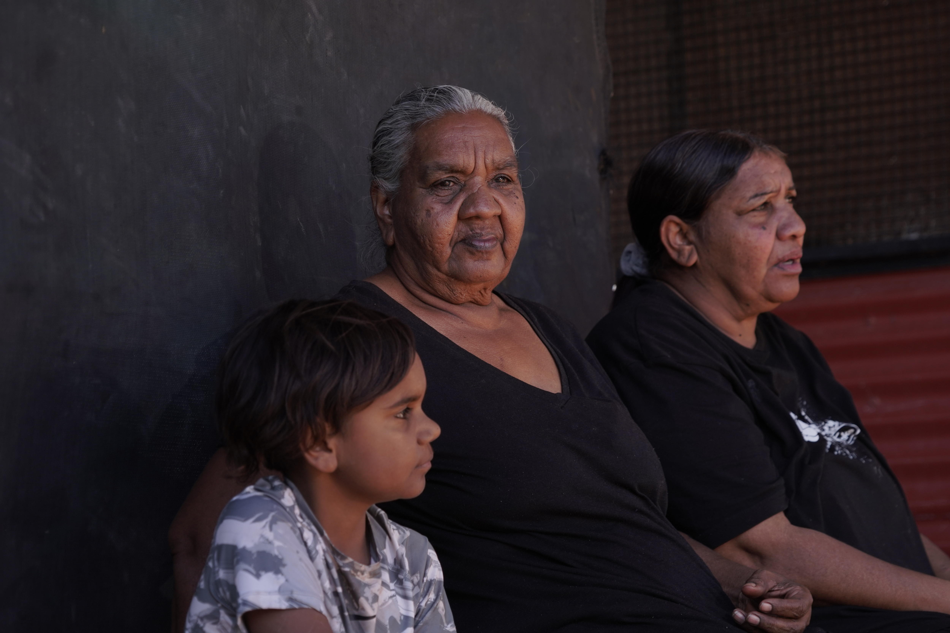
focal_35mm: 113
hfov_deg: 18.1
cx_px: 475
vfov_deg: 12.1
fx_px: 2982
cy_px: 316
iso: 250
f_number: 6.3
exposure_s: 1/250
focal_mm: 113
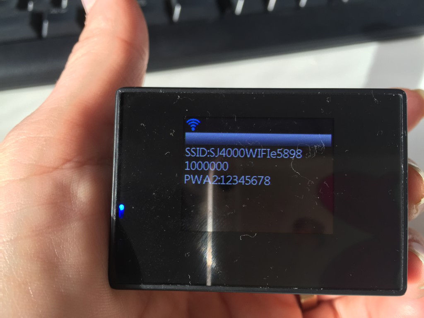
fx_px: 355
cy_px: 159
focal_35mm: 29
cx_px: 212
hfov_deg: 61.7
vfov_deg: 48.2
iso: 40
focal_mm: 4.15
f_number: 2.2
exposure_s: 1/120
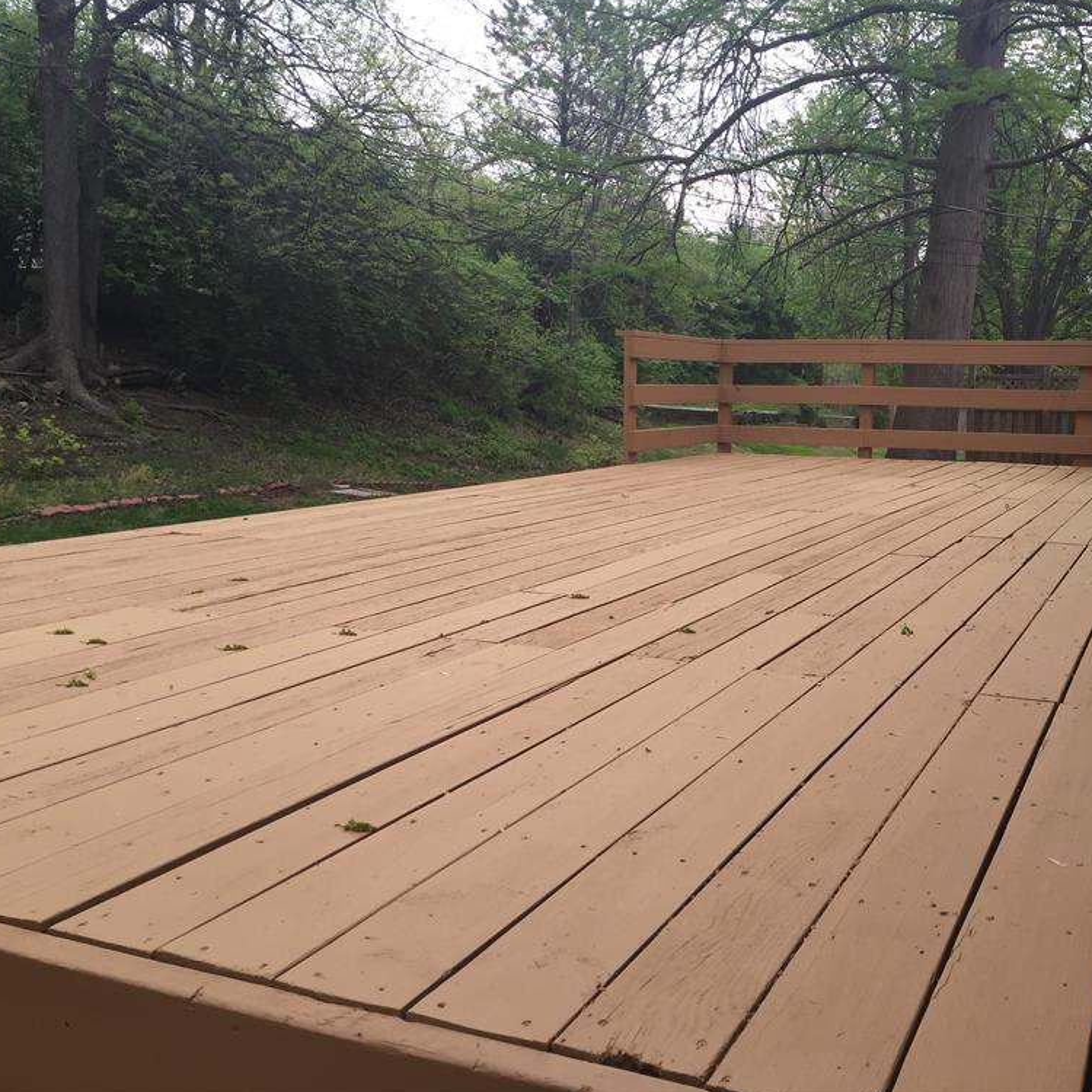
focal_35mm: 35
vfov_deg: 47.2
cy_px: 540
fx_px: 1249
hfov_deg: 46.8
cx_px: 684
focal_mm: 4.15
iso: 32
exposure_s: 1/370
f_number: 2.2
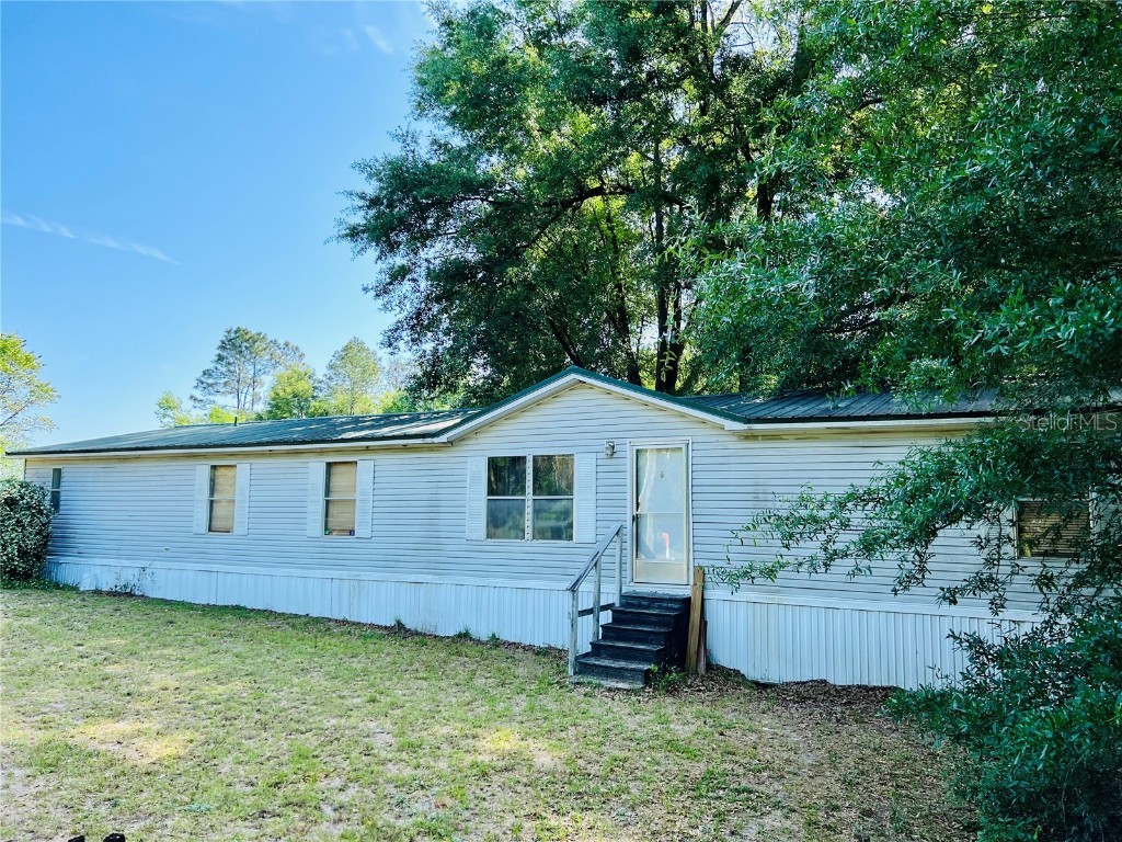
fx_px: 843
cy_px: 421
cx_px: 561
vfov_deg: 53.1
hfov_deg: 67.3
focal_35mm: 26
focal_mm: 5.7
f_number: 1.5
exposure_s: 1/1431
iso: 50
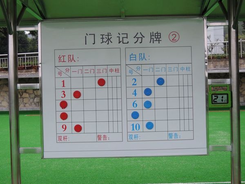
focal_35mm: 50
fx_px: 354
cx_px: 122
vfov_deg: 29.1
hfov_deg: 38.2
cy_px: 92
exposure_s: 1/60
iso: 160
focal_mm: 10.7
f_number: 4
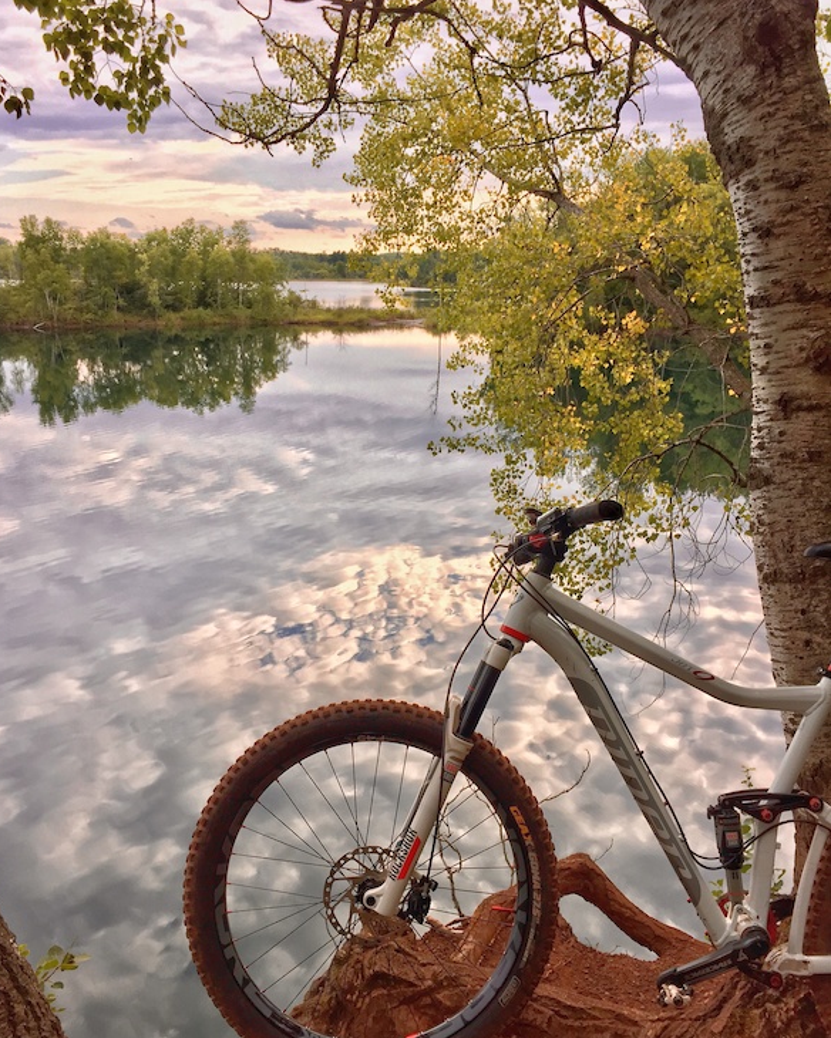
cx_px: 408
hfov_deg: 47.1
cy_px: 540
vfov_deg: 57.2
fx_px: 953
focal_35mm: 31
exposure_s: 1/299
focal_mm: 4.15
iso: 32
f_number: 2.2
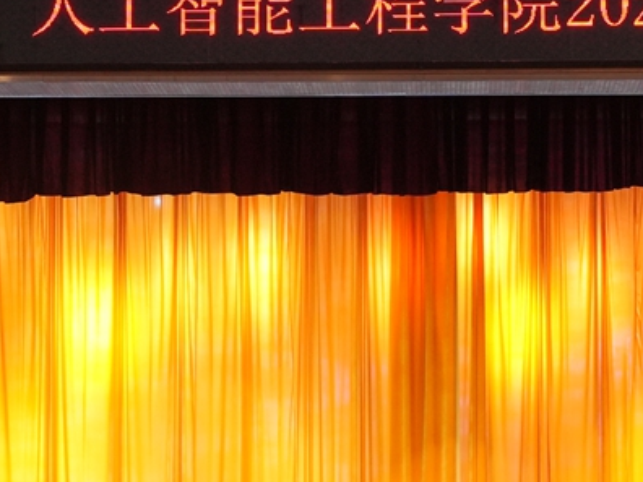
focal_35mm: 132
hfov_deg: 14.9
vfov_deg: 11.1
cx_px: 416
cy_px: 469
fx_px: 2458
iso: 2500
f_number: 4
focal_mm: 40.4
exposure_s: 1/160
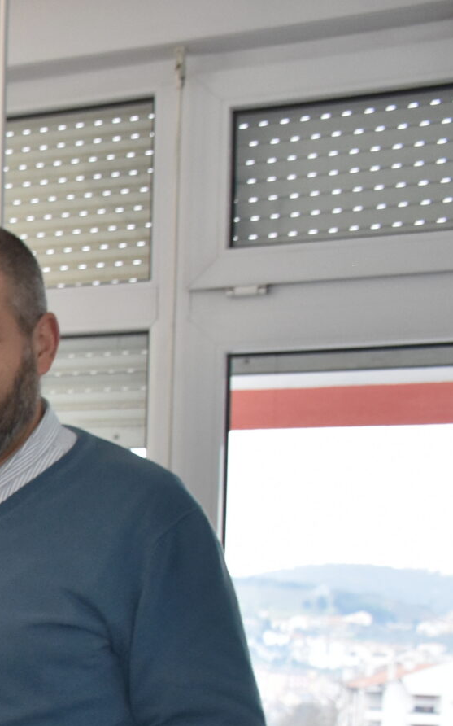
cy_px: 669
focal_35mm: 79
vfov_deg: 25.3
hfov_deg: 13.4
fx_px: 1562
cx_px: -539
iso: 800
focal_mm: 18
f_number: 5.6
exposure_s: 1/125
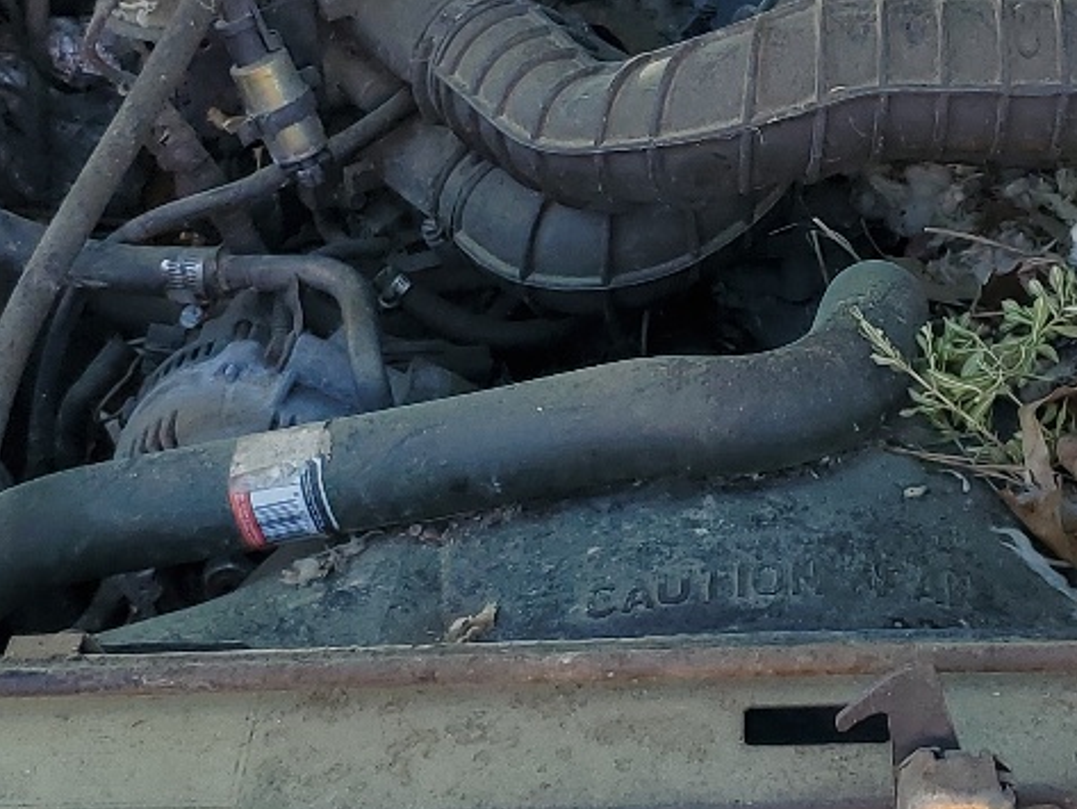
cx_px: 799
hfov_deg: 22.1
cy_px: 223
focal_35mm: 88
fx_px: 2739
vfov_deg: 16.7
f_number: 1.5
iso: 50
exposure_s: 1/909
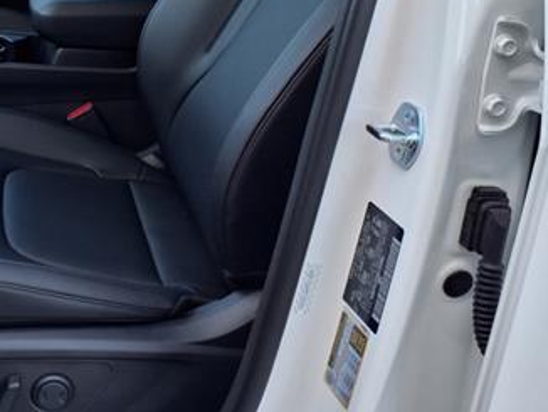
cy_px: 64
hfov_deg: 35.2
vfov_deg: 26.9
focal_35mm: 53
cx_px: 121
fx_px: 840
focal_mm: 3.58
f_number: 1.9
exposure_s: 1/192
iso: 40
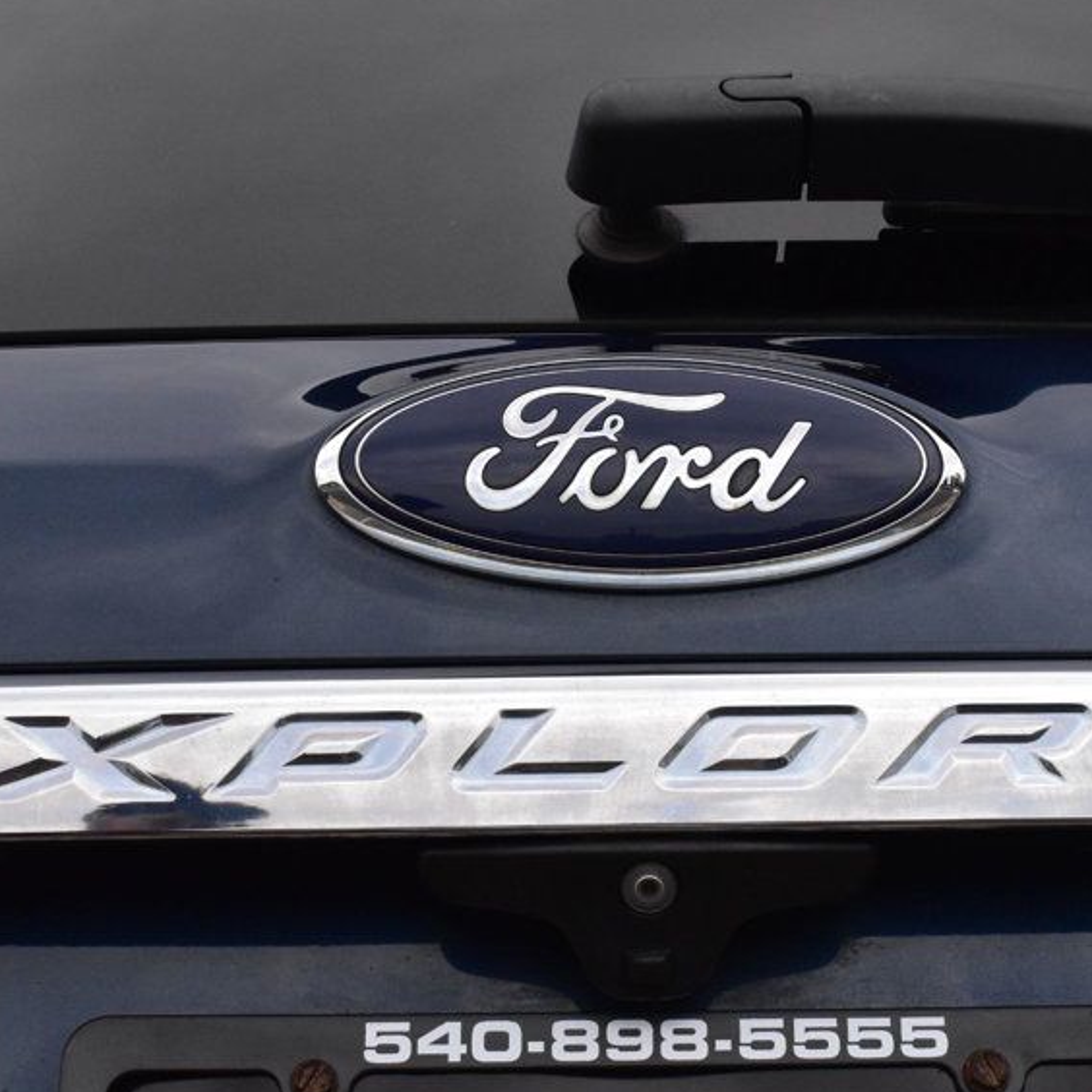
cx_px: 664
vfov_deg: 24.0
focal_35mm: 72
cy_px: 631
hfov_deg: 24.0
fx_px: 2562
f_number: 13
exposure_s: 1/1000
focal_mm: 31
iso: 2500
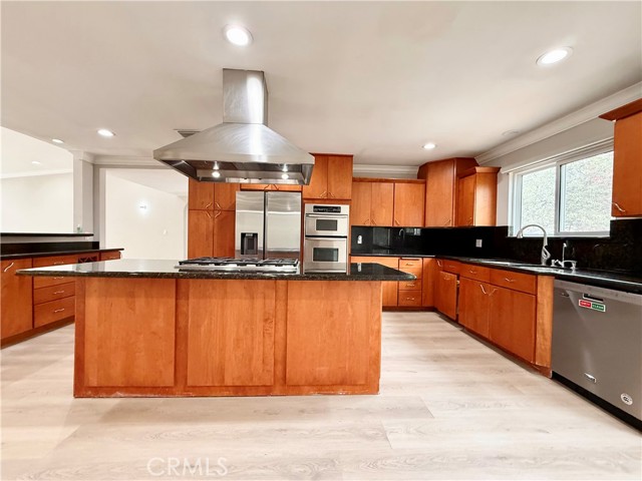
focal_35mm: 14
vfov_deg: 85.7
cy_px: 240
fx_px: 260
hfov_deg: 102.1
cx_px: 321
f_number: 2.2
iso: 500
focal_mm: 2.22
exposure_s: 1/120
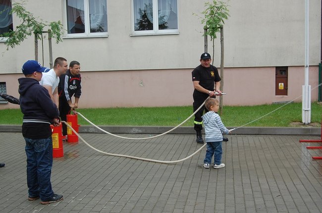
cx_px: 161
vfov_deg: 29.8
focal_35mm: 45
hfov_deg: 43.7
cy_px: 106
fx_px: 402
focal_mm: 30
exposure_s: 1/200
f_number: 7.1
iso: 200
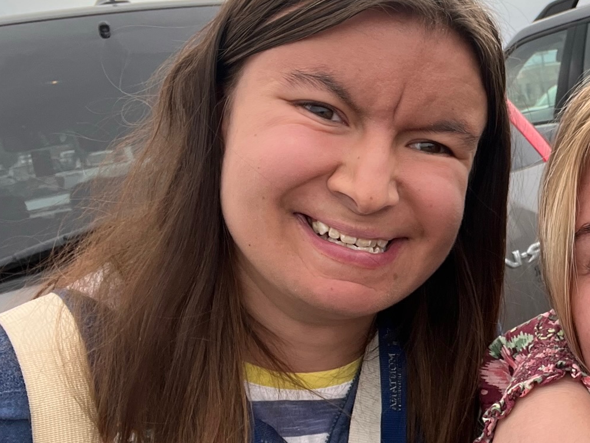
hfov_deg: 36.9
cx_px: 568
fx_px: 801
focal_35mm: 47
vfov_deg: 30.9
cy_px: 247
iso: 40
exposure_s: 1/156
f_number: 2.2
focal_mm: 2.71
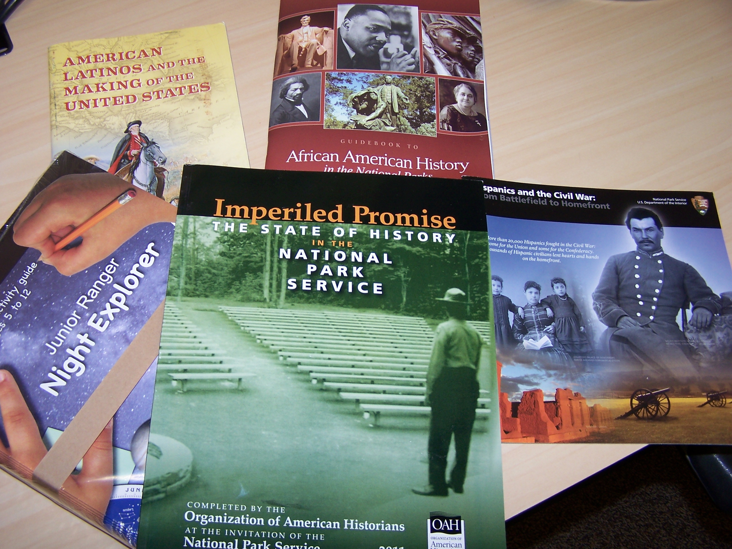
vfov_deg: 37.7
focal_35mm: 38
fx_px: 804
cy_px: 274
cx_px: 366
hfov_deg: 49.0
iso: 80
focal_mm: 6.3
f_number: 2.8
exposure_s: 1/60
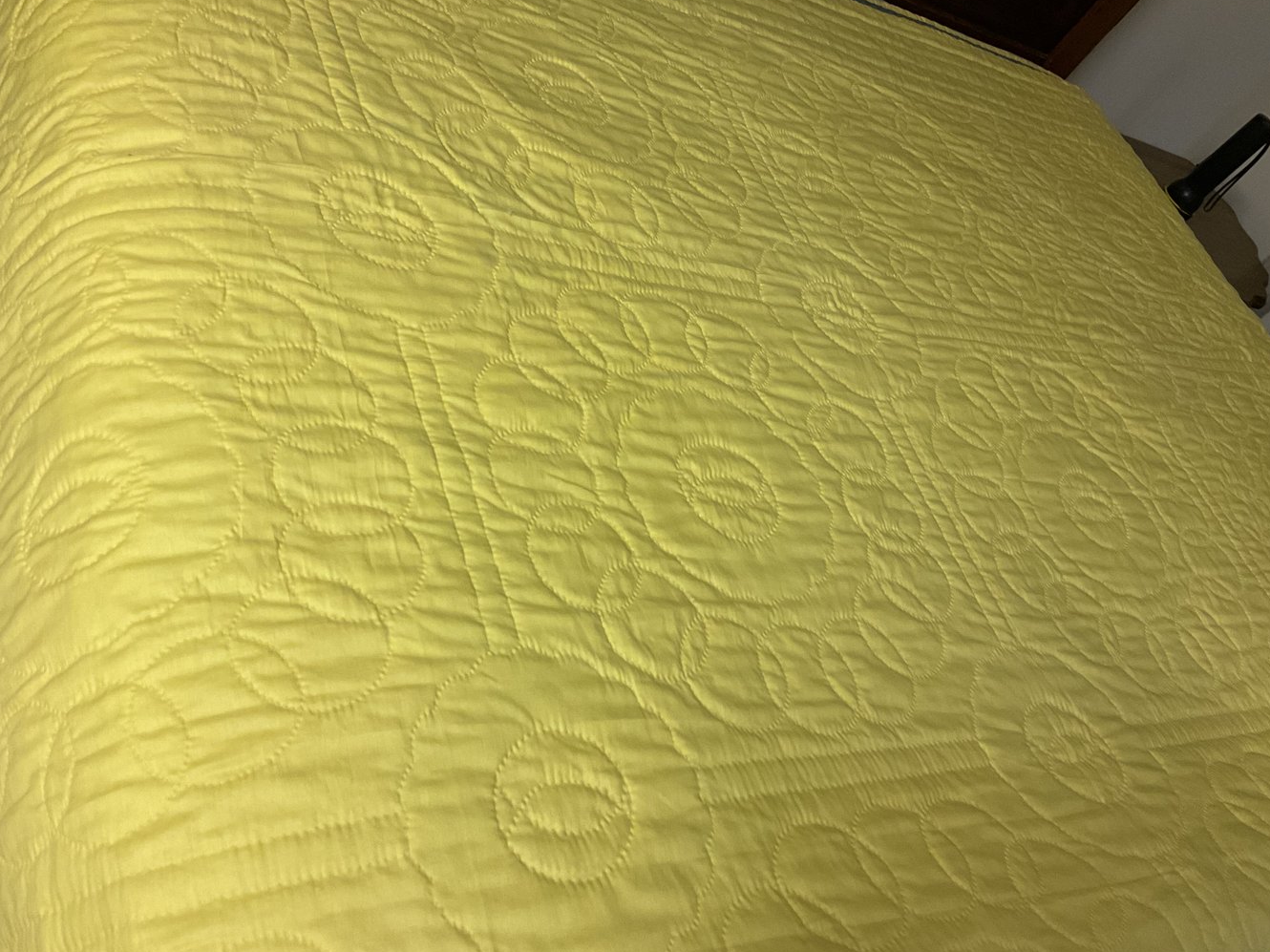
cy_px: 482
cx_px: 631
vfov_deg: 42.9
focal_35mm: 33
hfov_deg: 55.4
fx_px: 1210
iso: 100
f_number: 1.8
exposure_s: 1/60
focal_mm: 3
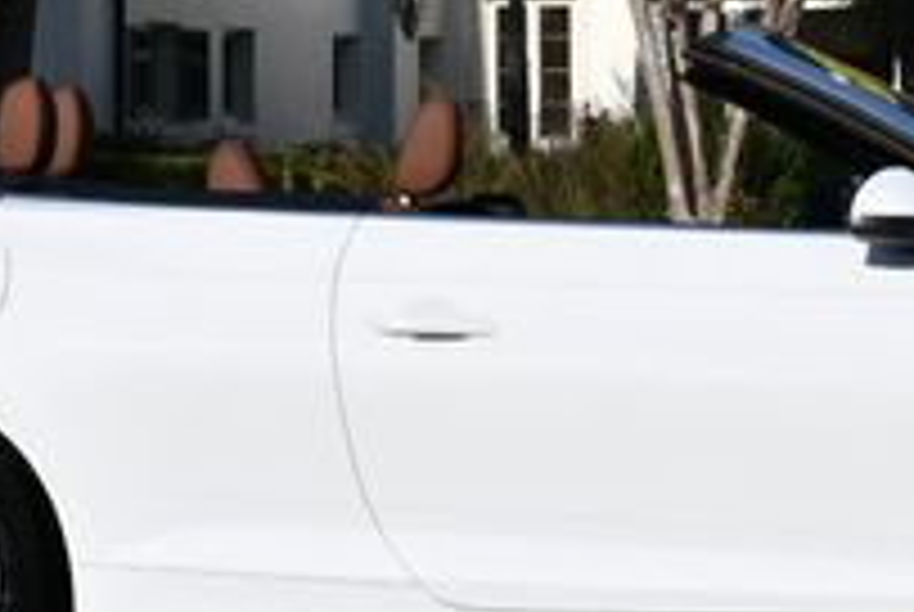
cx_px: 671
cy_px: -14
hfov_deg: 12.0
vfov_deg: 8.1
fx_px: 4322
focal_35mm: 170
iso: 100
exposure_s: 1/320
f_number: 9
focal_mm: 27
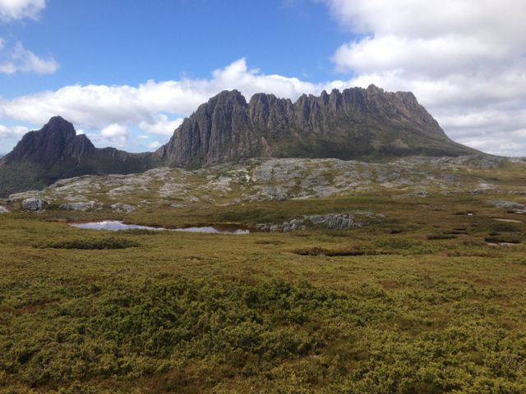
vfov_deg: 40.7
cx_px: 263
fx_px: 532
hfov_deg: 52.6
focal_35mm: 35
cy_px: 197
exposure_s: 1/1534
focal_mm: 4.28
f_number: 2.4
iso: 50
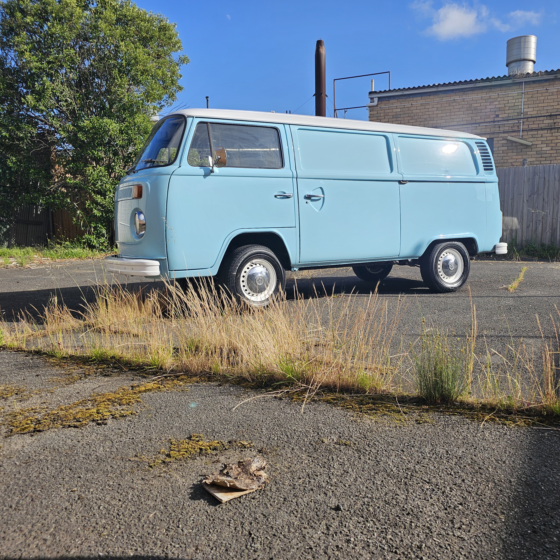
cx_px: 324
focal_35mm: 28
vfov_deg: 57.3
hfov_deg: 57.0
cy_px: 277
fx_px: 512
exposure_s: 1/803
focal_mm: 6.3
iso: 10
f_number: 1.7
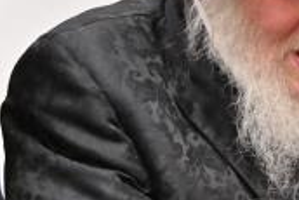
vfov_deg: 6.8
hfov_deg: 9.6
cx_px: 555
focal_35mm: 202
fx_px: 1679
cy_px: 70
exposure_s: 1/200
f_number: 4
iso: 1250
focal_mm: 34
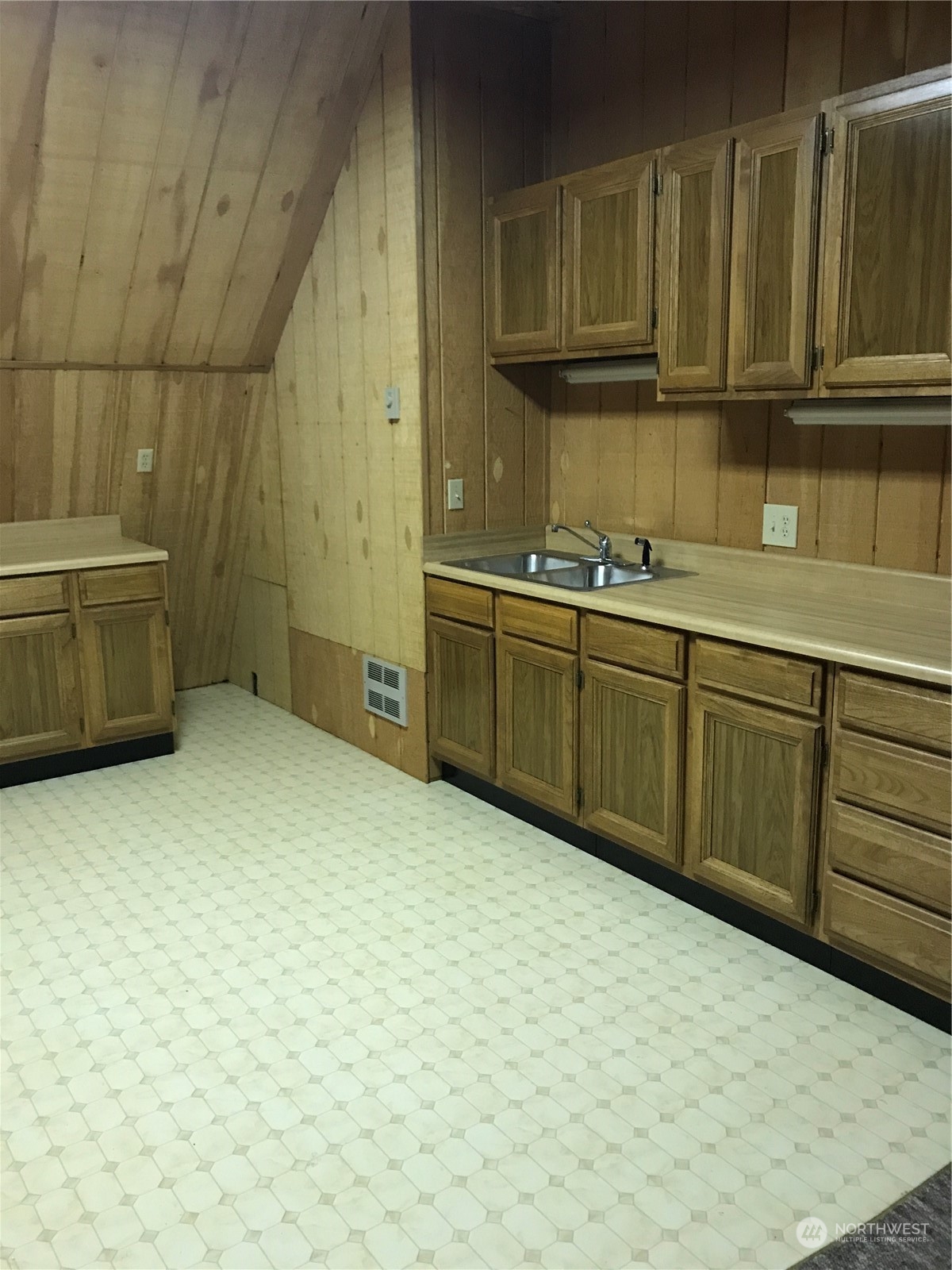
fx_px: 1027
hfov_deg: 49.7
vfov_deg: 63.4
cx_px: 476
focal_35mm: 28
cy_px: 635
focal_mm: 3.99
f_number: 1.8
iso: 100
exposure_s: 1/9
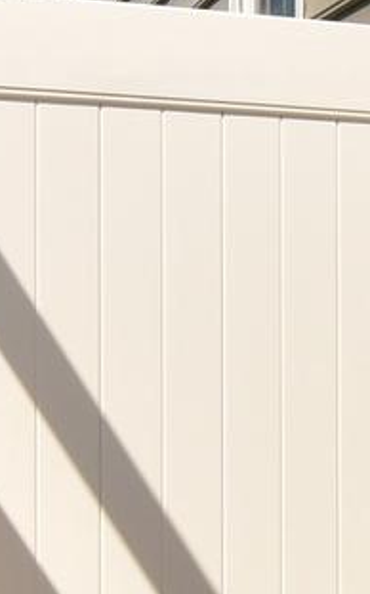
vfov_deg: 24.3
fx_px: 1373
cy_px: 357
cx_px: 372
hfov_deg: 15.1
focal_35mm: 85
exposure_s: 1/1000
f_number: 16
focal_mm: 12
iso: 800
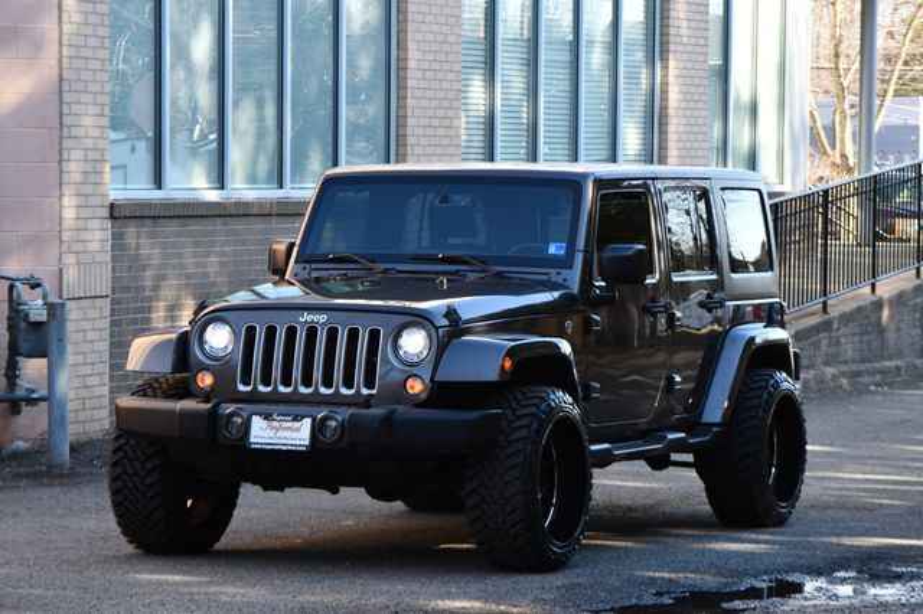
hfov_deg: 13.7
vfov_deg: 9.1
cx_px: 462
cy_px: 307
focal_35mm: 150
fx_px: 3844
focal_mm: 100
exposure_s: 1/250
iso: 320
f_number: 5.6
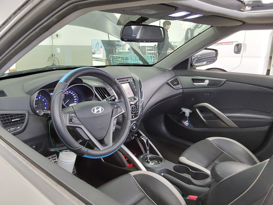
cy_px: 102
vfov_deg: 49.7
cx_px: 136
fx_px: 221
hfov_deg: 63.4
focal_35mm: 28
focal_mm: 2.91
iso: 200
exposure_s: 1/60
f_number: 1.9
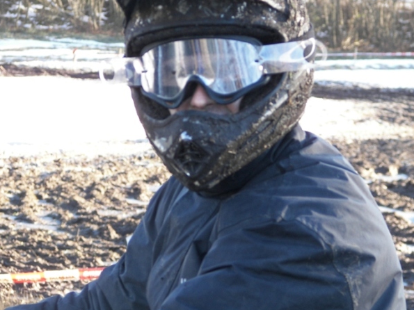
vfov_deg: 7.2
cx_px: 210
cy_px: 139
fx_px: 2463
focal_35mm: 206
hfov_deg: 9.6
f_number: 3.6
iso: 50
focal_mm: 28.8
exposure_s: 1/60
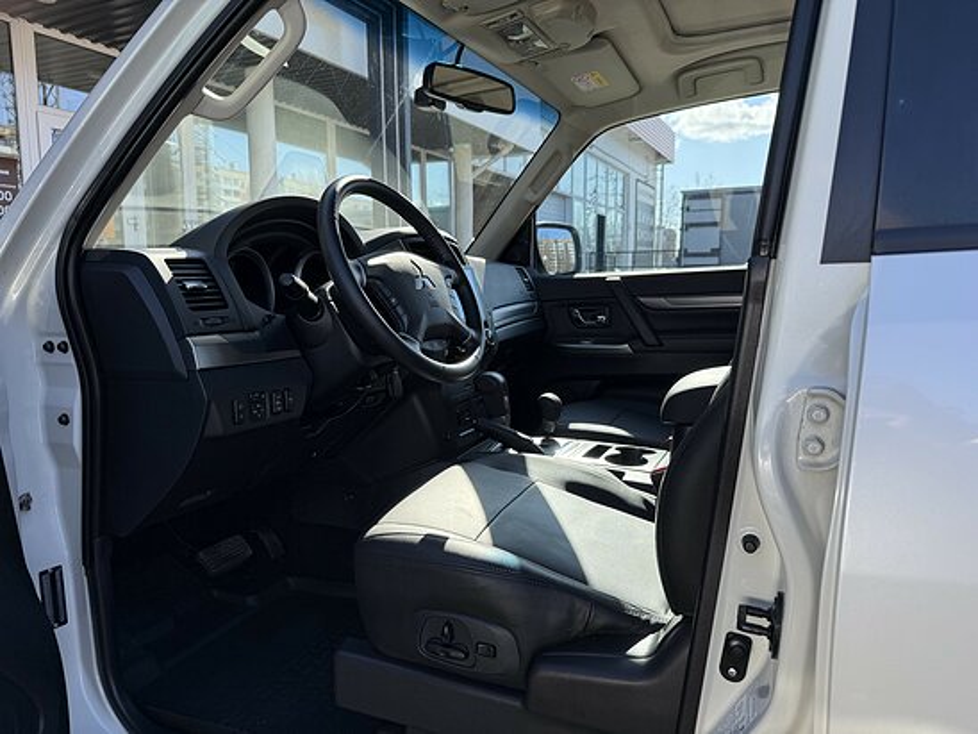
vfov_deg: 56.8
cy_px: 367
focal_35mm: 24
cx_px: 489
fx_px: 678
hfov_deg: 71.6
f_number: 1.78
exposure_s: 1/1271
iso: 100
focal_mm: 6.76
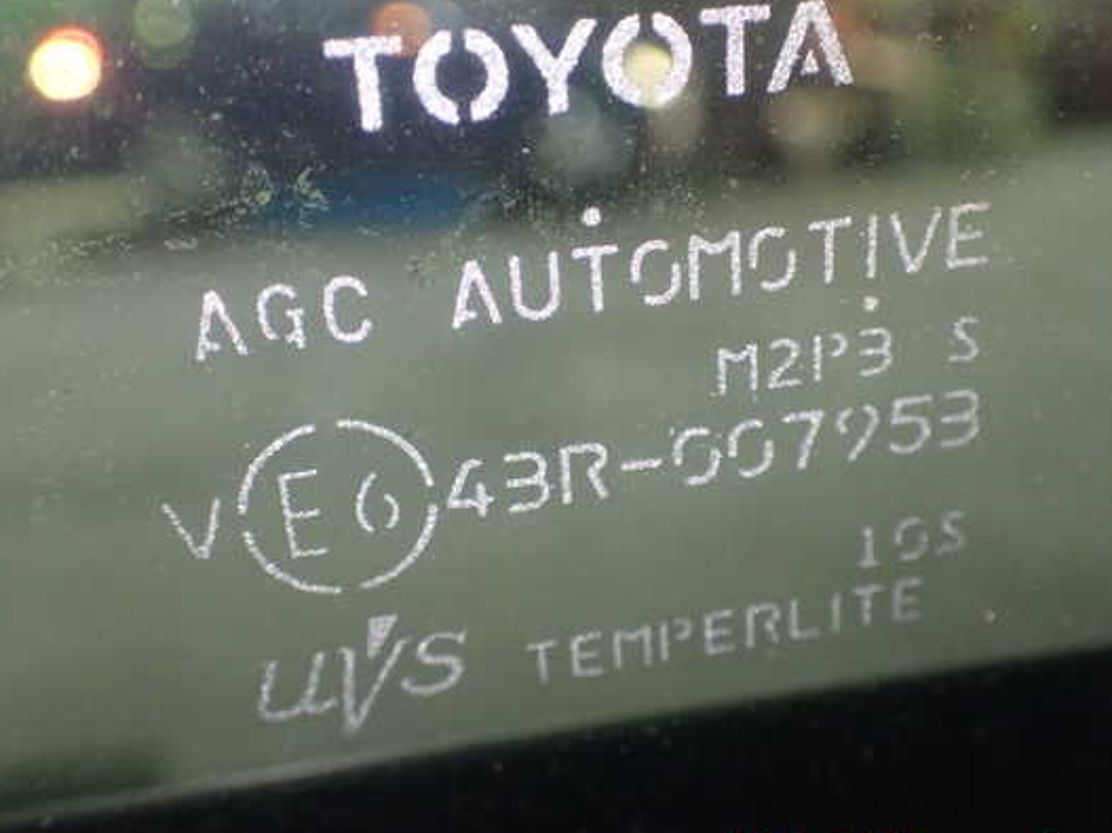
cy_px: 409
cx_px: 578
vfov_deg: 35.1
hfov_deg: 45.8
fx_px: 1317
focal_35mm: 41
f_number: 2.5
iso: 800
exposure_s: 1/30
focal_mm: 6.37
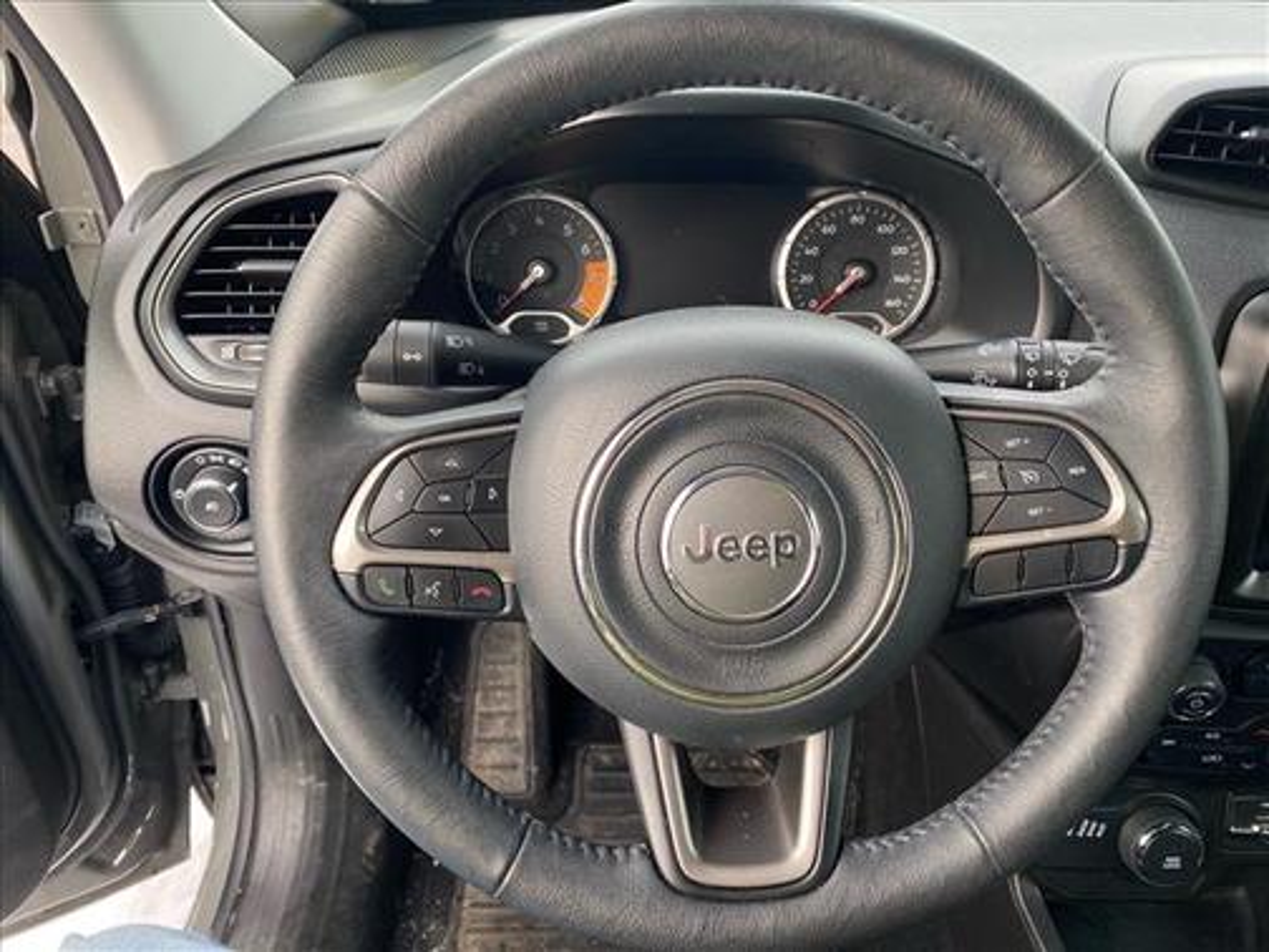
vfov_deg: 53.1
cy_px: 476
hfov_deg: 67.3
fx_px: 953
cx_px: 634
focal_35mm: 26
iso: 32
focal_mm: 4.25
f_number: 1.8
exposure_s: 1/122
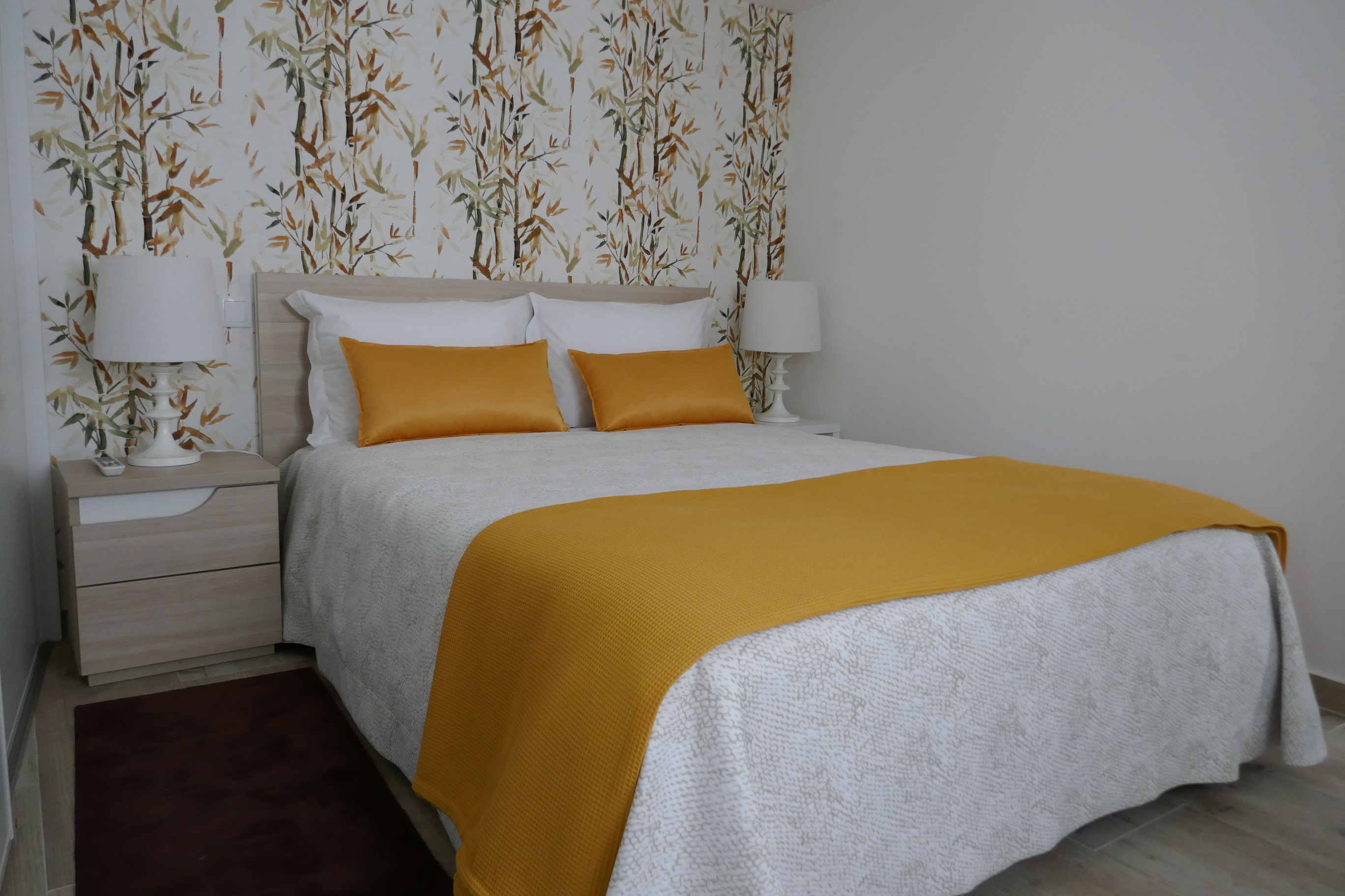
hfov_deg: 71.5
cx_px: 672
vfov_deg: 51.3
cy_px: 448
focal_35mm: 25
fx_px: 934
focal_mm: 9.1
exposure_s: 1/60
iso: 640
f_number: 2.8
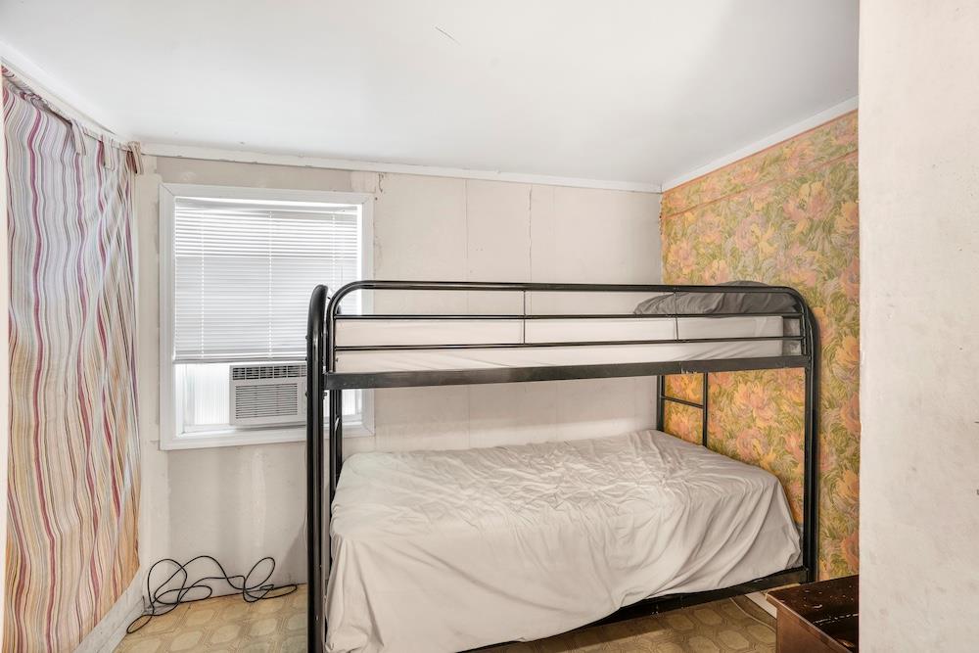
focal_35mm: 16
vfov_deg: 73.8
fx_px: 435
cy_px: 326
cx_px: 490
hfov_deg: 96.7
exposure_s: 1
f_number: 8
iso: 500
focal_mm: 16
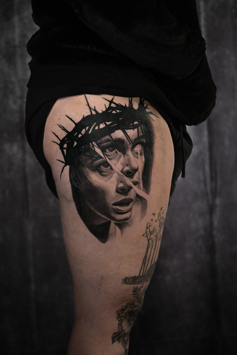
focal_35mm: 120
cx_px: 118
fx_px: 1185
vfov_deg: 17.1
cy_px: 178
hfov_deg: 11.4
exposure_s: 1/125
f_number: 3.2
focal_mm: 80
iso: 1000
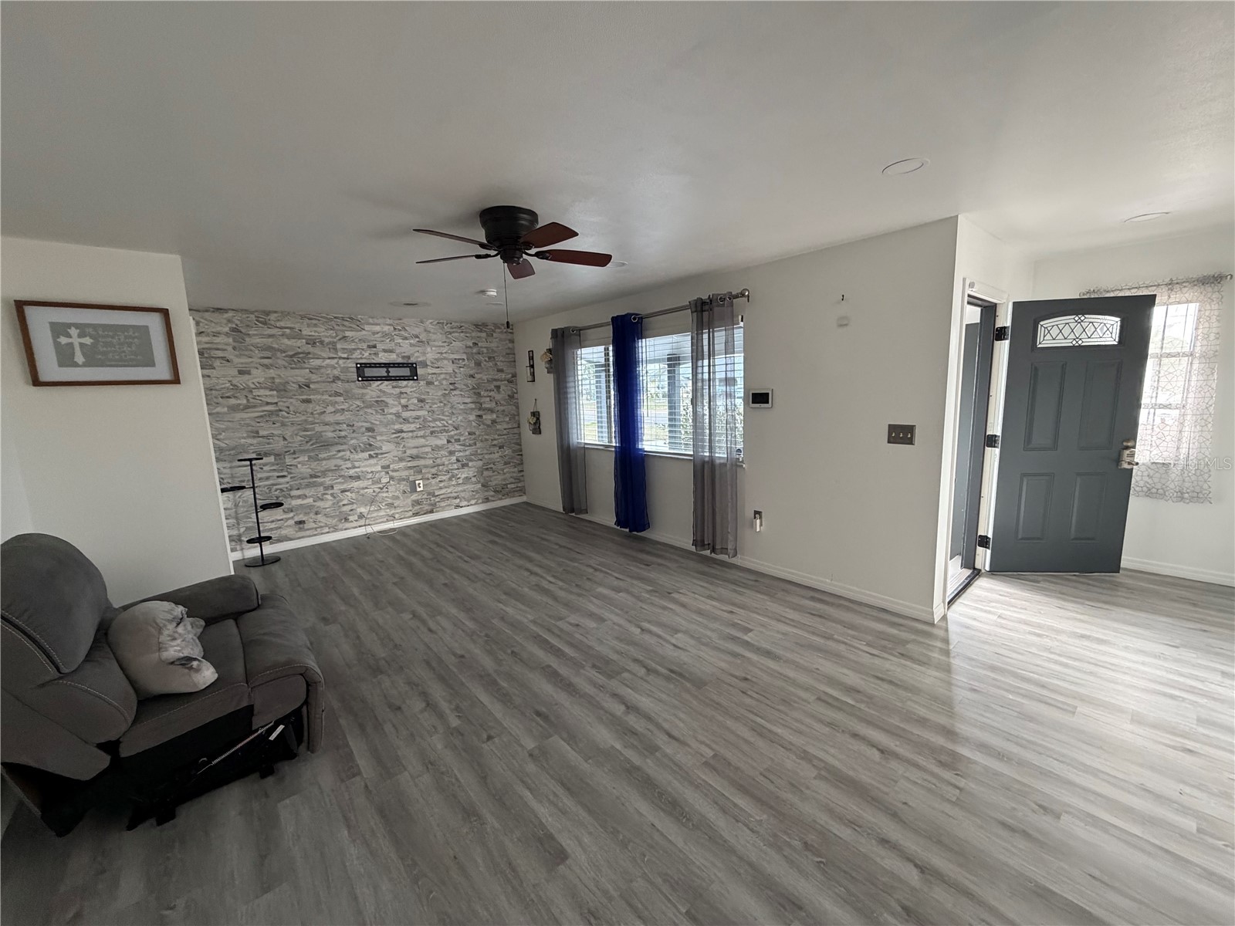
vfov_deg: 85.7
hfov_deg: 102.1
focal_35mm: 14
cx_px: 618
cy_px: 463
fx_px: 499
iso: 320
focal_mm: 2.22
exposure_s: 1/67
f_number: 2.2
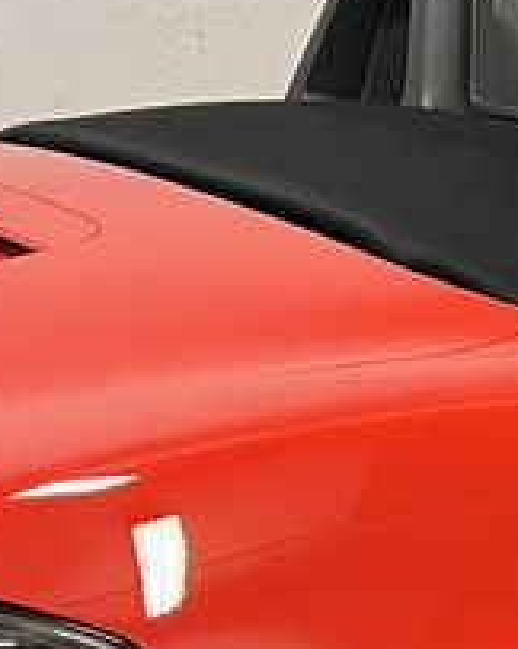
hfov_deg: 10.1
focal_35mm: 150
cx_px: 643
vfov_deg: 12.6
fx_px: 2879
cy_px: 726
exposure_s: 1/50
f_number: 1.5
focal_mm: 5.7
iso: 160
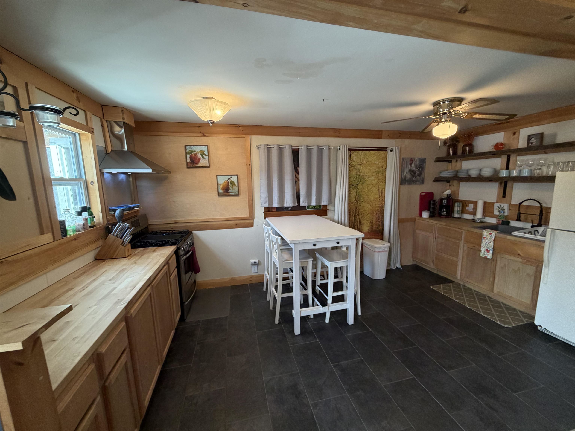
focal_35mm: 14
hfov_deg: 102.1
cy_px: 216
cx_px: 288
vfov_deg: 85.7
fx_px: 233
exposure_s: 1/60
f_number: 2.2
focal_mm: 2.22
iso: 200
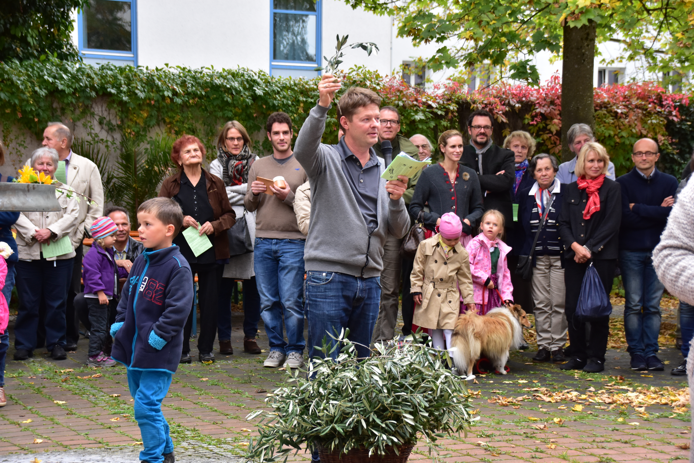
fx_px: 1793
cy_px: 232
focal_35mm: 93
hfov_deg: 21.9
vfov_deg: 14.7
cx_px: 347
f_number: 7.1
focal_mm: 62
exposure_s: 1/250
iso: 1000
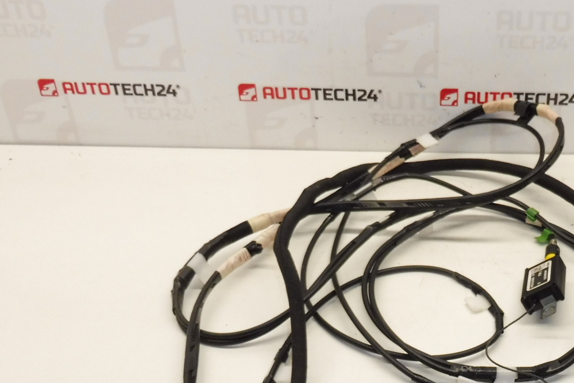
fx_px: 797
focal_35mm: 50
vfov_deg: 26.2
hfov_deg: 38.2
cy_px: 343
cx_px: 453
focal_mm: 4.3
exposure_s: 1/80
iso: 200
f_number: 3.5
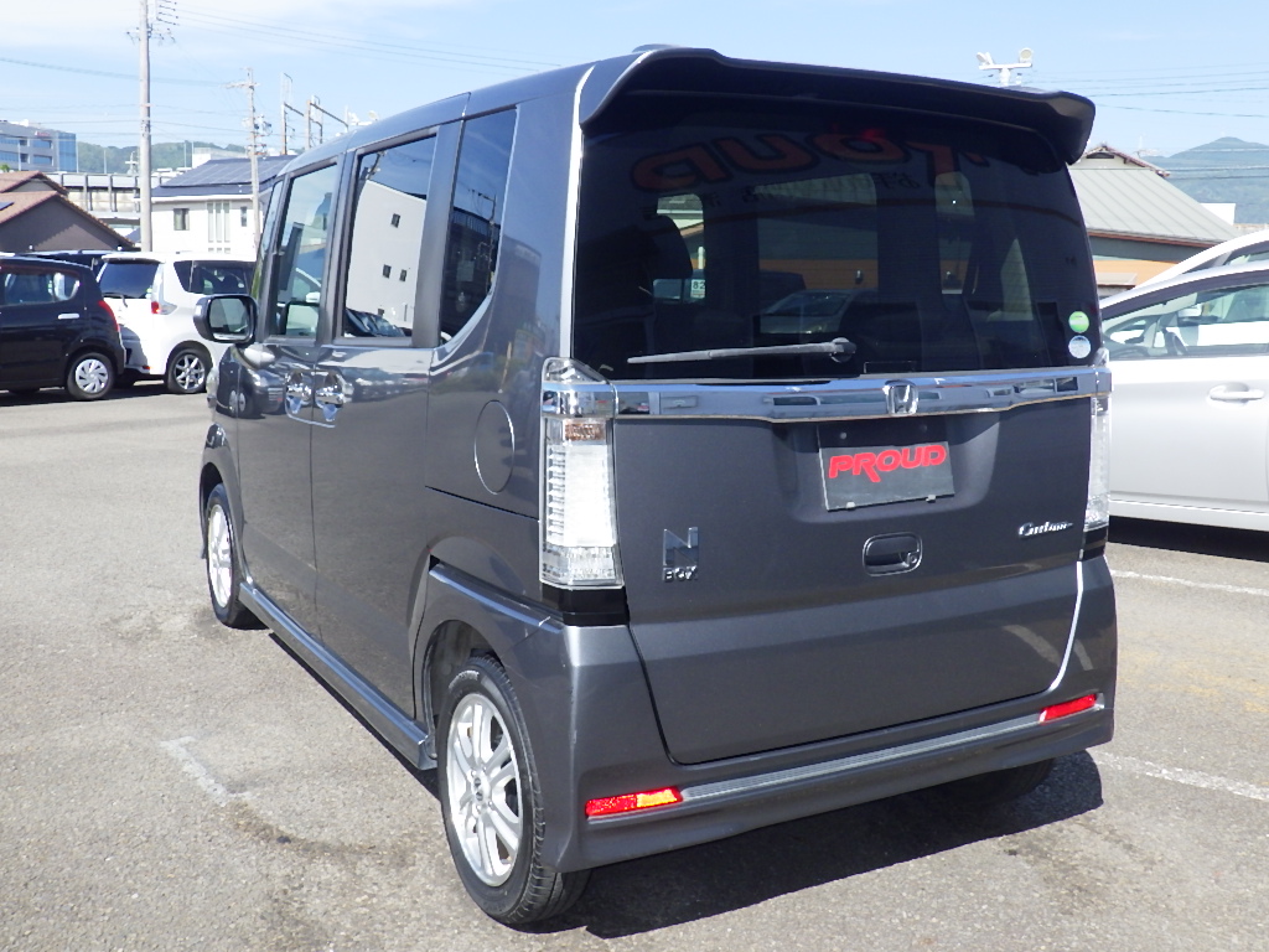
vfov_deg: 41.8
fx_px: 1246
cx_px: 634
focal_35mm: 34
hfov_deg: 54.0
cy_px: 476
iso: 250
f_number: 4.6
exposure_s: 1/640
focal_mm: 6.1
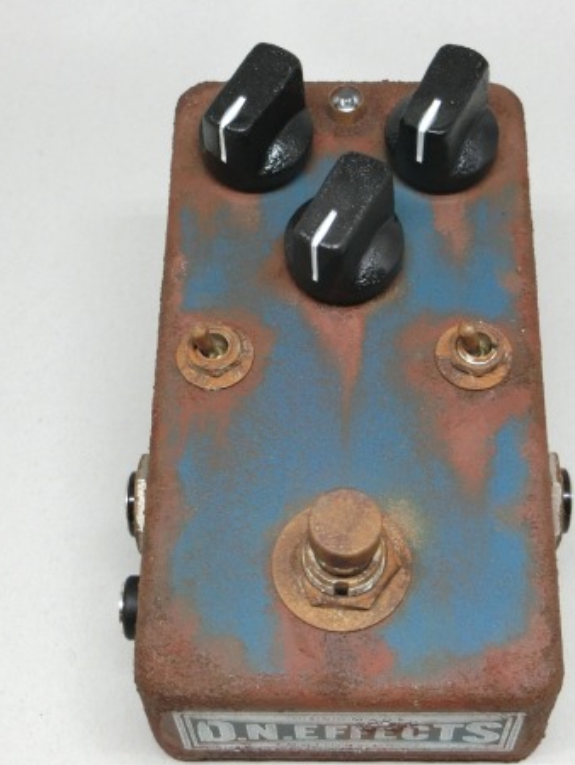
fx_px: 1416
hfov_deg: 22.9
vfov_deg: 30.2
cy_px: 396
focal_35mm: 64
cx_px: 339
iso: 200
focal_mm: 8
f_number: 4.4
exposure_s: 1/125
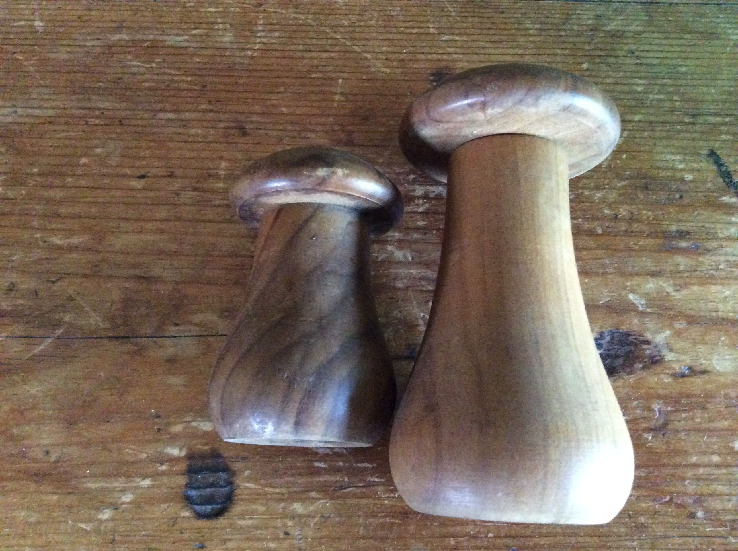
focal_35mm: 32
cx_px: 369
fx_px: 681
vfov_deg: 44.1
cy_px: 276
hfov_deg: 56.9
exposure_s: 1/17
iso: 500
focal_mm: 3.3
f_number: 2.4
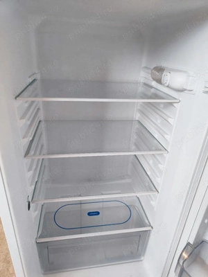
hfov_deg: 58.9
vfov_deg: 73.9
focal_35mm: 23
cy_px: 138
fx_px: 184
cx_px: 104
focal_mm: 5.59
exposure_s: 1/50
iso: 848
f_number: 1.88
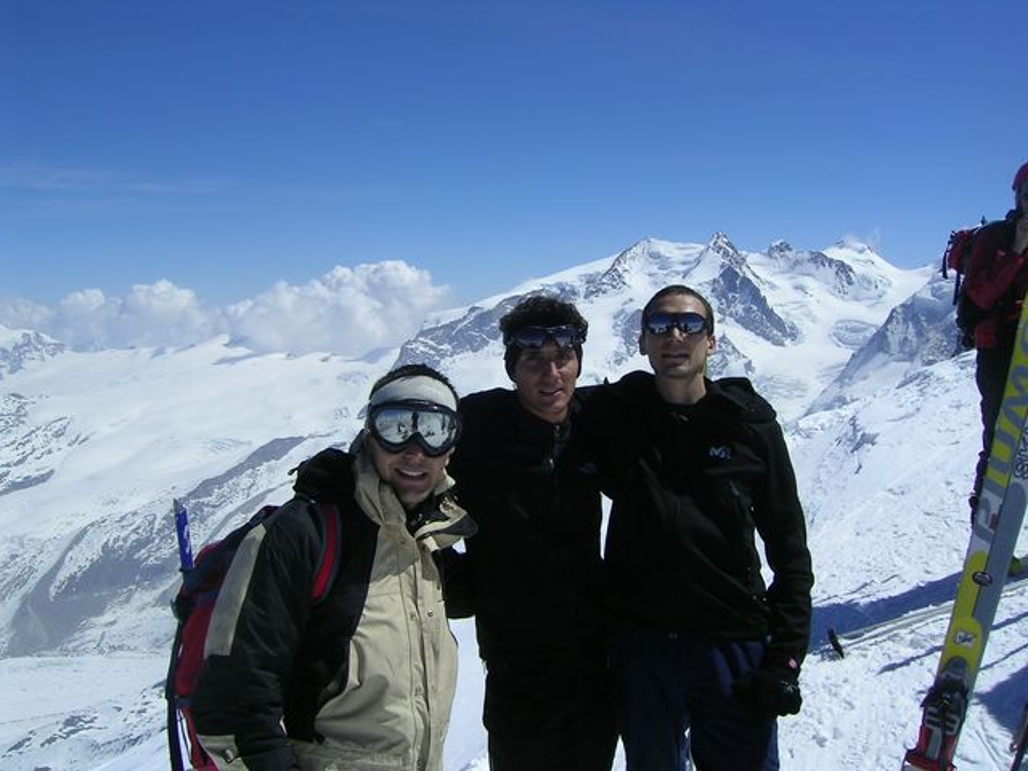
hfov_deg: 51.4
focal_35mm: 36
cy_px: 386
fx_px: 1069
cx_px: 514
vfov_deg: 39.7
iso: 50
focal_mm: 5.6
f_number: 4.8
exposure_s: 1/1152
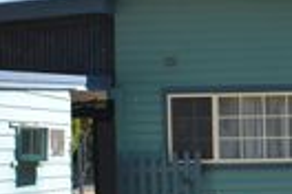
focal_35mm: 107
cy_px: 147
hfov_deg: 17.4
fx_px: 868
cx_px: 427
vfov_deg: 12.8
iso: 100
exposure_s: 1/250
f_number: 7.1
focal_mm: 20
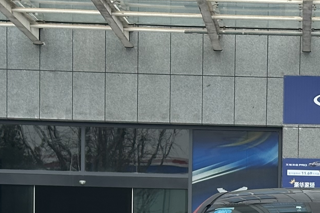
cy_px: 339
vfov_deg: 8.2
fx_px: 1449
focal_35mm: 163
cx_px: 321
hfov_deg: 12.5
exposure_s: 1/171
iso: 80
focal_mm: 6.86
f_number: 1.78
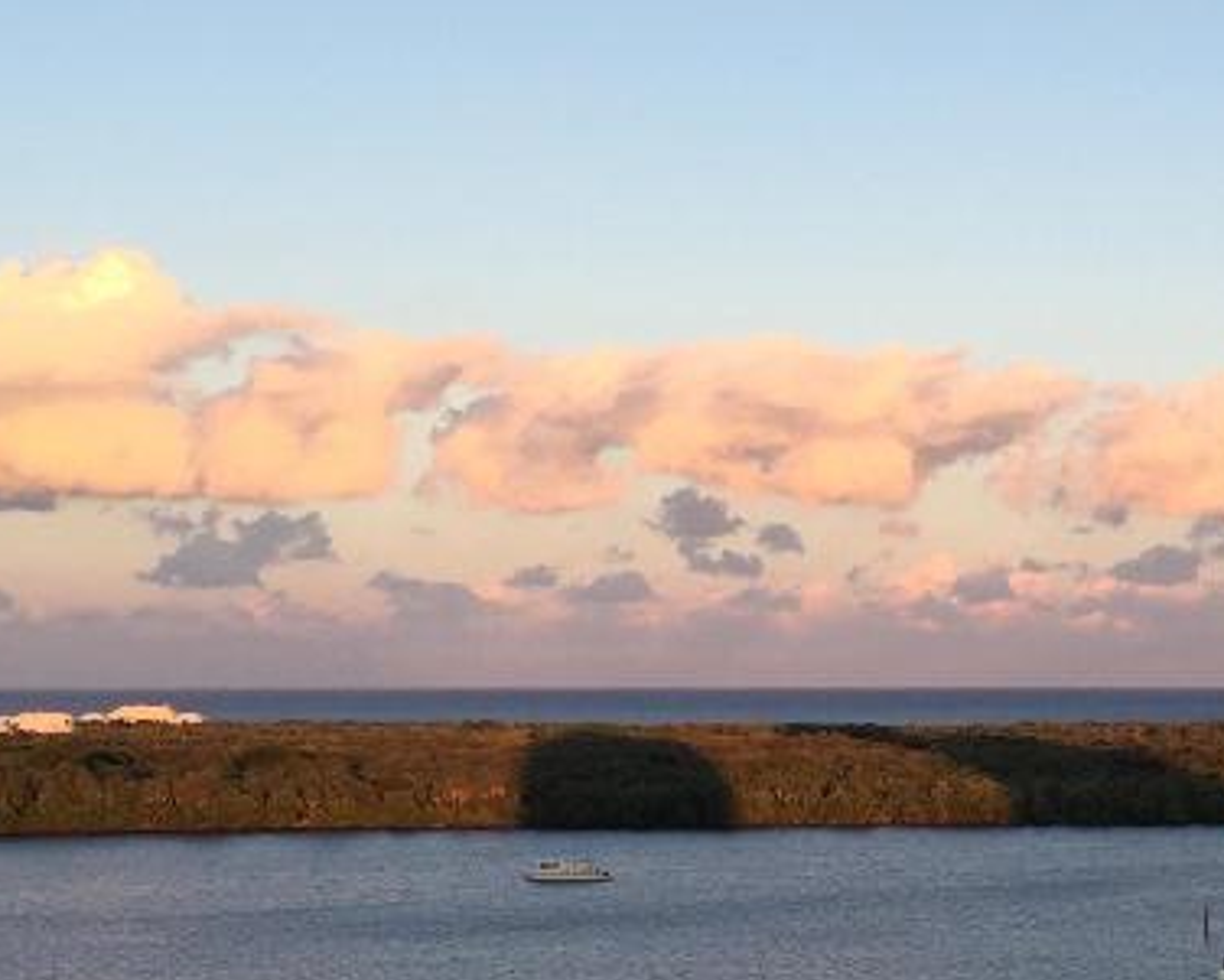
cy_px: 693
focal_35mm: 77
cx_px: 1009
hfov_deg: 24.3
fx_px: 2790
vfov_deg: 19.8
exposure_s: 1/465
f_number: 2.2
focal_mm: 4.15
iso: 32
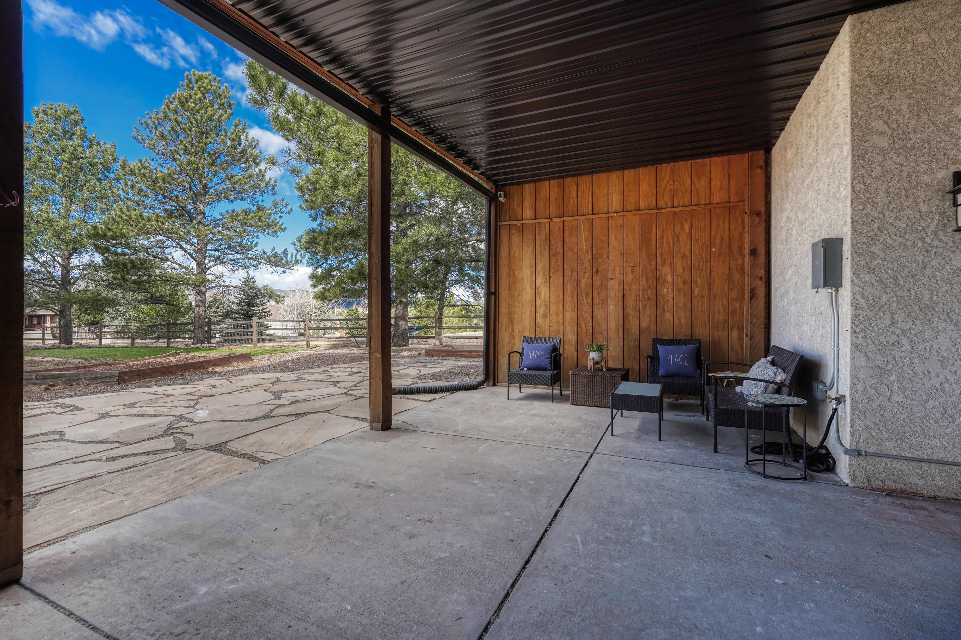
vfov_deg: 76.2
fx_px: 408
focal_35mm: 15
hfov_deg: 99.3
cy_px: 320
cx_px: 480
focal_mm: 15.3
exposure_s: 1/250
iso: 400
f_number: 8
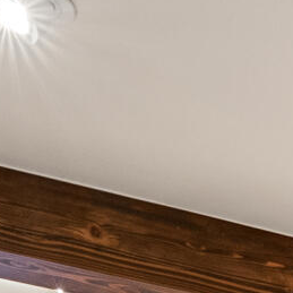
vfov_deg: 7.7
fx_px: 1742
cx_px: 974
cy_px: 1008
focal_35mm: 182
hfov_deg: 7.9
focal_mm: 18.5
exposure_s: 1/1.25
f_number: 7.1
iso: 400
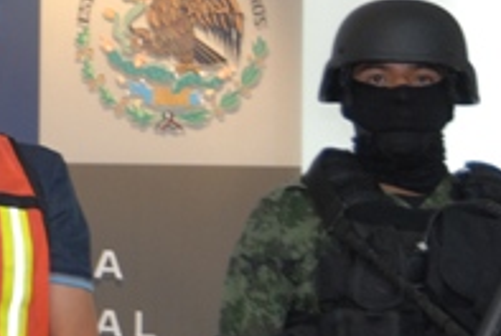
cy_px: 106
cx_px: -64
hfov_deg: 8.5
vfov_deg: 5.8
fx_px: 3331
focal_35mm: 239
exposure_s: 1/60
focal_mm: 70
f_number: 5
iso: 720
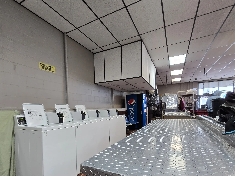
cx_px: 88
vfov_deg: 69.9
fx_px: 122
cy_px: 115
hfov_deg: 86.1
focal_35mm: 18
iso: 200
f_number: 2.2
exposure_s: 1/60
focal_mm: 2.2
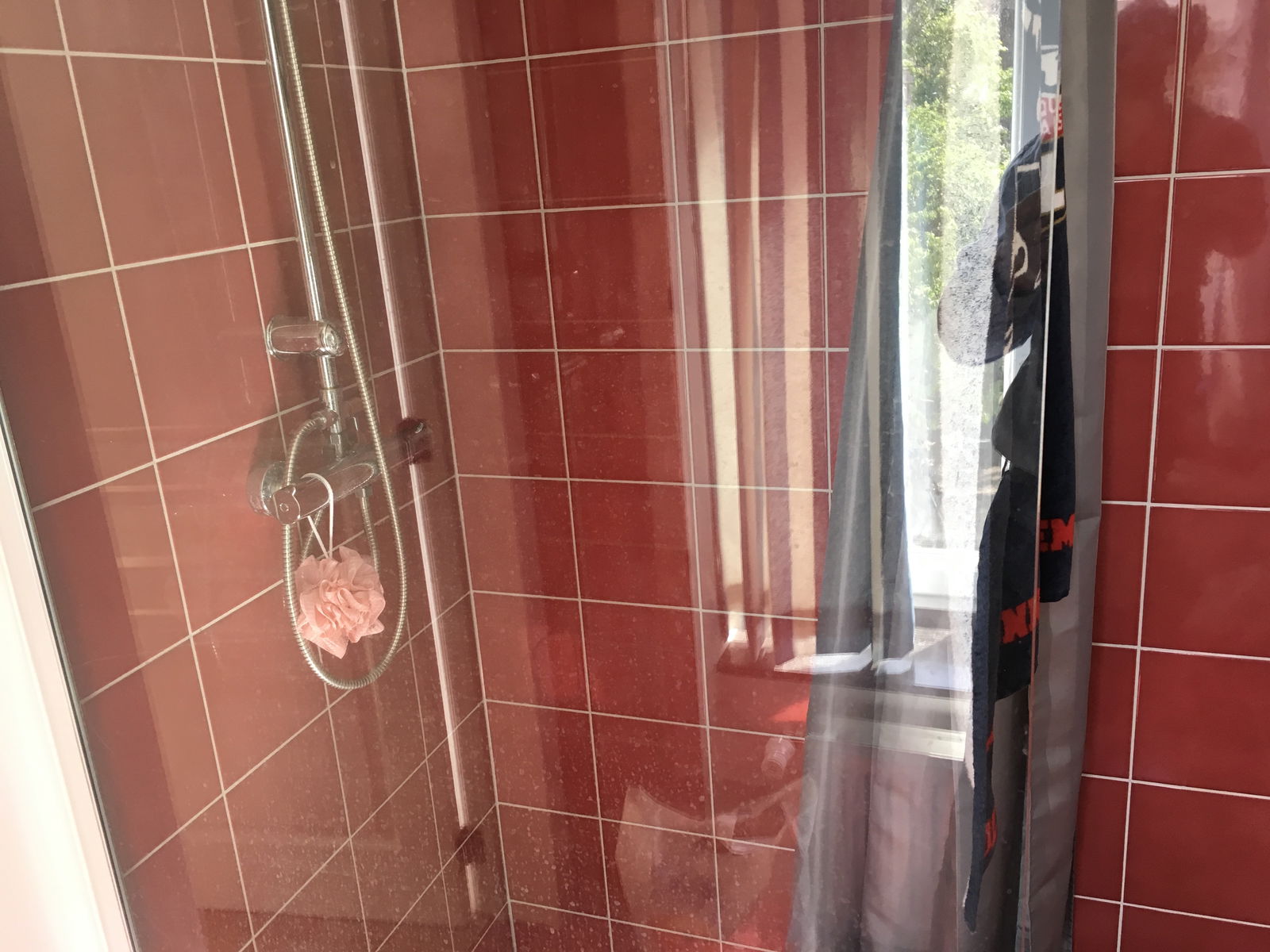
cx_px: 635
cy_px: 476
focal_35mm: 29
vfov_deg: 48.2
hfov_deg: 61.7
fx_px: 1064
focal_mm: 4.15
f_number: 2.2
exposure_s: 1/33
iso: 40
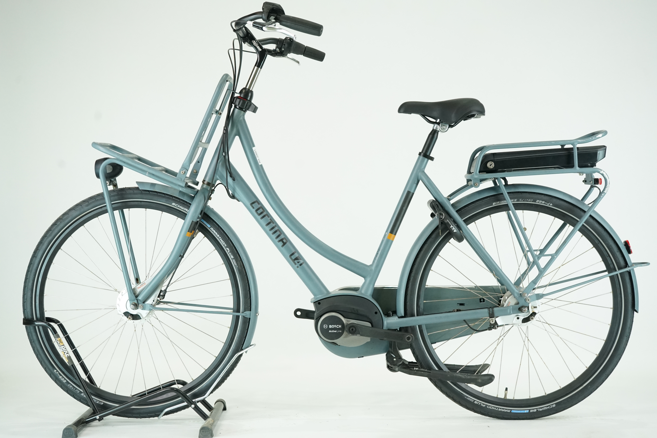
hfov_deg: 38.9
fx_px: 931
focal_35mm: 51
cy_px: 219
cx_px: 328
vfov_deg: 26.5
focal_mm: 51
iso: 2500
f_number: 6.3
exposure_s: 1/200
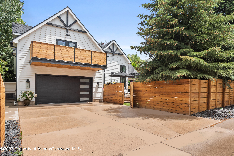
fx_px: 156
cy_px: 78
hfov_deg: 73.7
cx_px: 117
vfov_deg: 53.2
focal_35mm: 24
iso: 640
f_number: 7.1
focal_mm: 24
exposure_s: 1/640
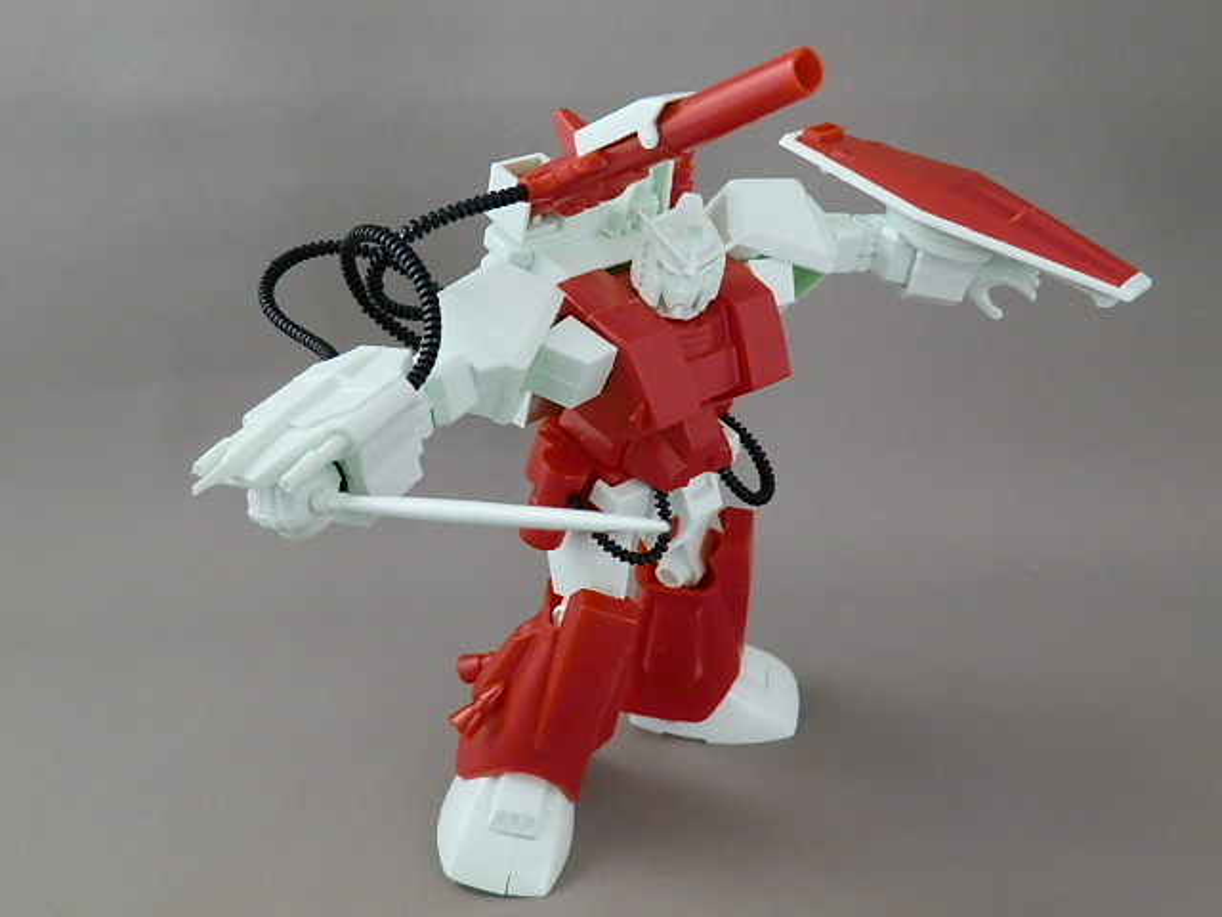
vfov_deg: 41.8
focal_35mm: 34
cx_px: 611
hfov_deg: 54.0
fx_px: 1200
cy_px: 458
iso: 200
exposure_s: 1/13
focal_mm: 6.17
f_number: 3.5
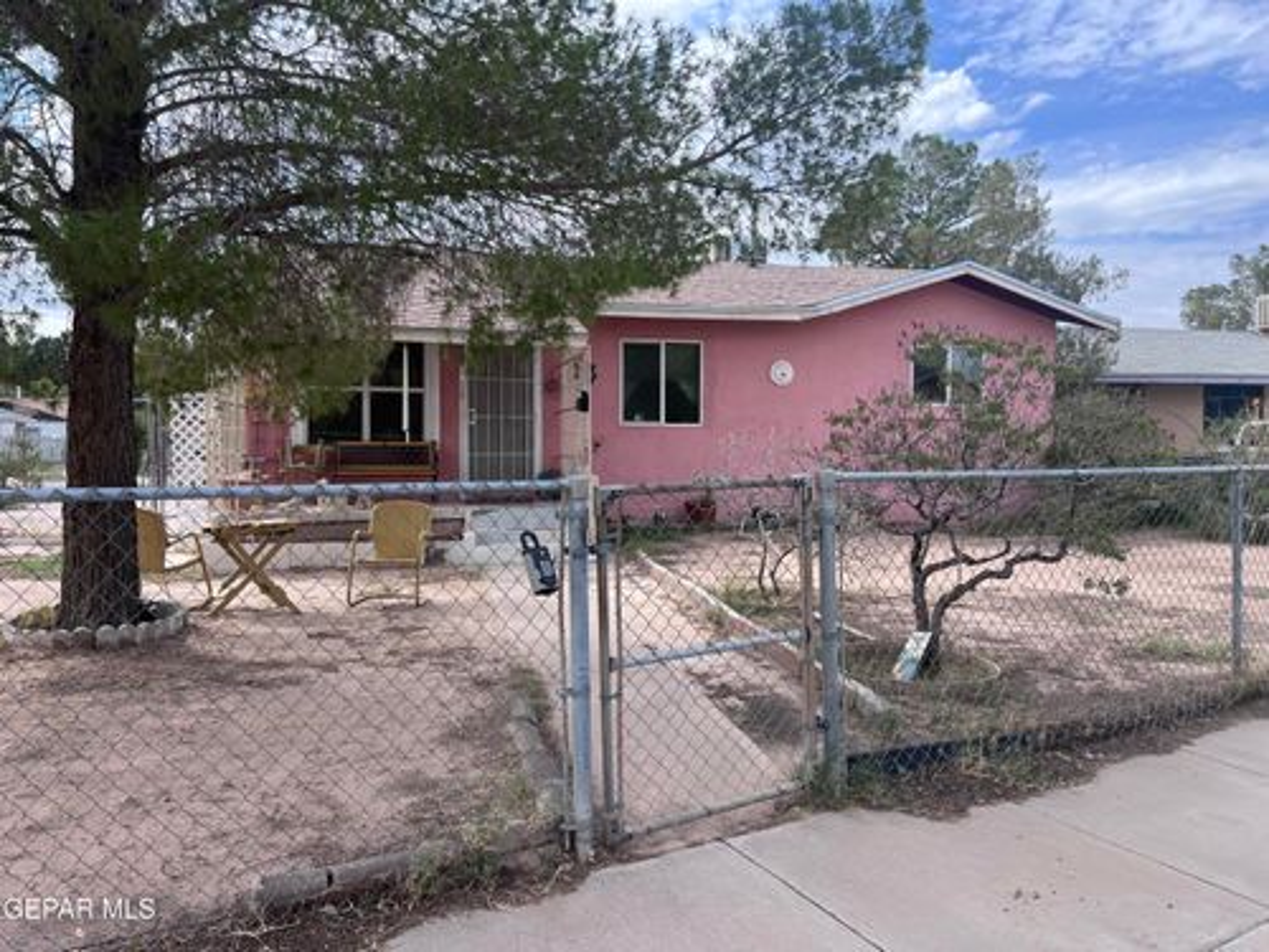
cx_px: 634
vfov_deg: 53.1
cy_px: 476
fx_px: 953
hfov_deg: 67.3
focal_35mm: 26
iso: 50
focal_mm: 5.7
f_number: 1.5
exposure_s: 1/2353
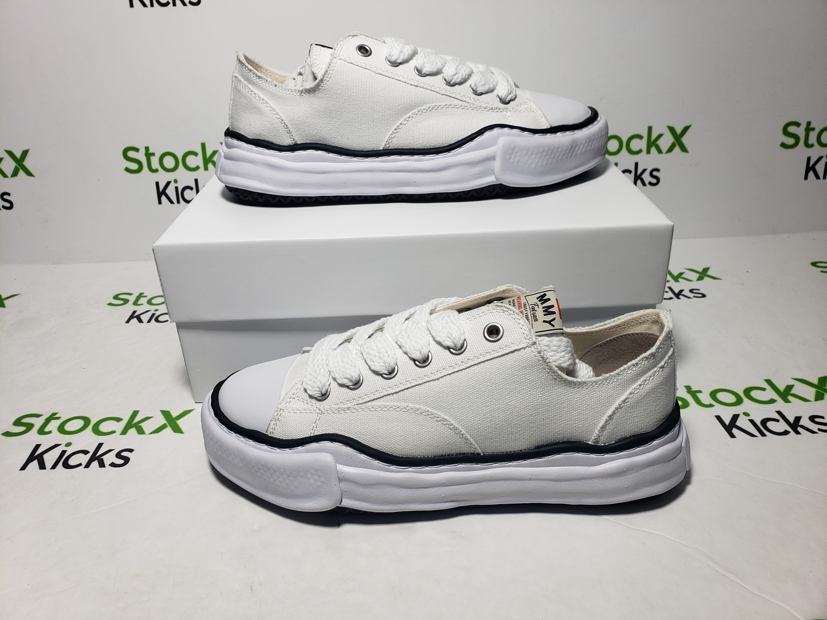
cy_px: 310
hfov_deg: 67.3
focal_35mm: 26
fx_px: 621
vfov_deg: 53.1
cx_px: 414
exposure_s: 1/253
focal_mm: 4.3
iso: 50
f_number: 2.4
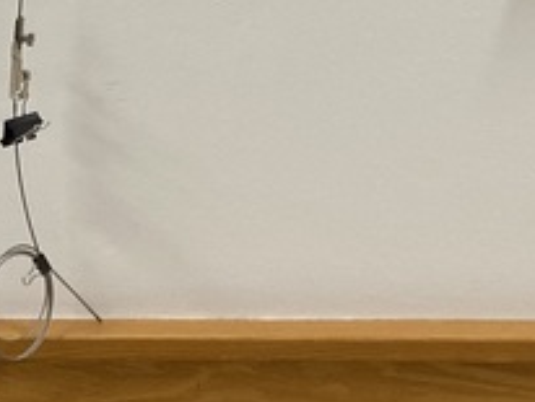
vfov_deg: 10.3
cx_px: 148
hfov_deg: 15.2
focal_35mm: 129
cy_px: -482
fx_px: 1996
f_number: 1.8
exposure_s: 1/75
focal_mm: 4.25
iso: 80
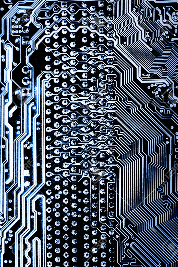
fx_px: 778
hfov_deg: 13.0
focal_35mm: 105
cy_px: 134
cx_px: 89
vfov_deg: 19.5
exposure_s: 1/60
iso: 100
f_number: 11
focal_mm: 105
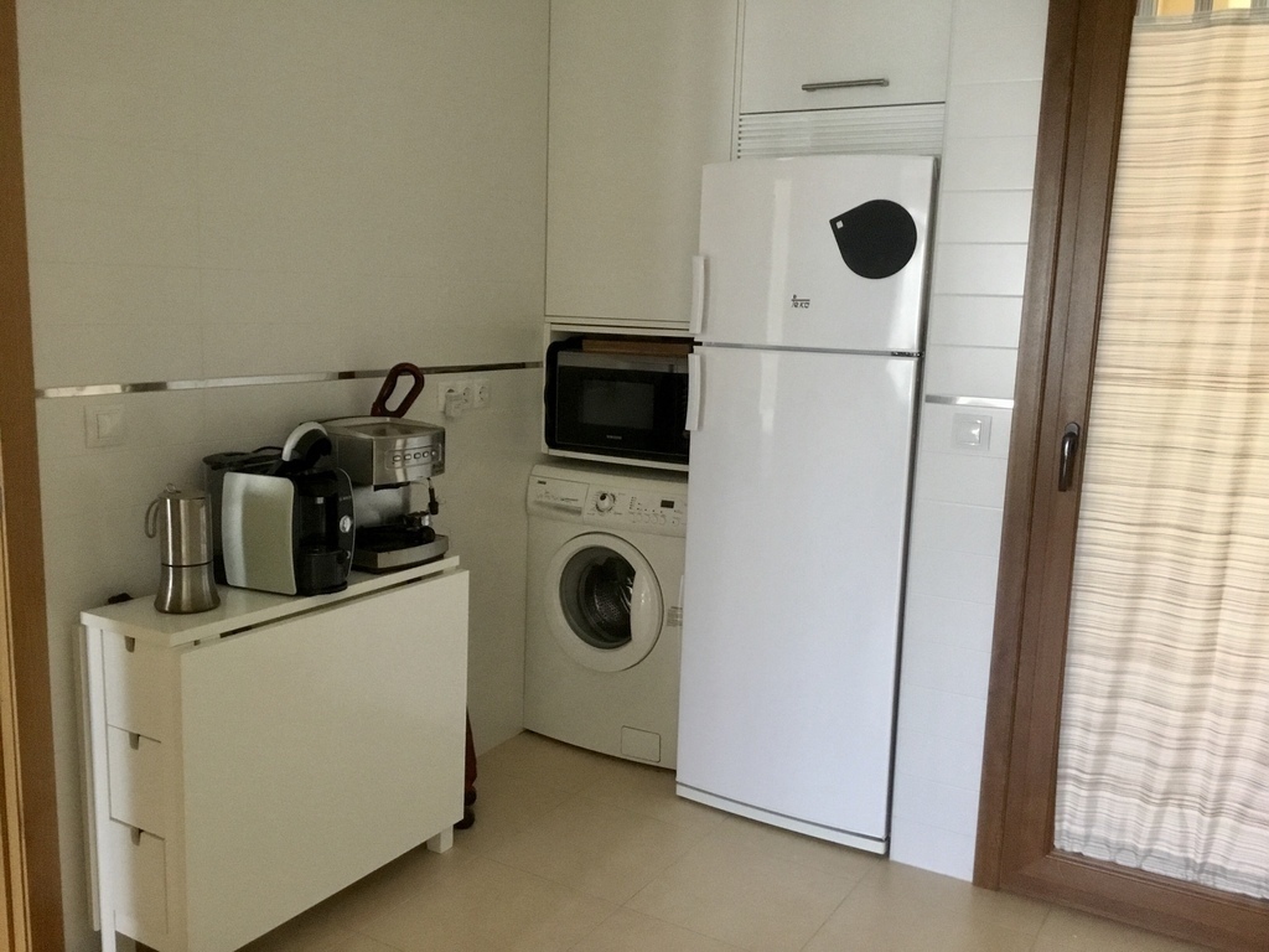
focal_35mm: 31
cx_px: 634
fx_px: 1136
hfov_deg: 58.4
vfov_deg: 45.4
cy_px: 476
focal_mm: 3.3
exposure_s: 1/25
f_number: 2.4
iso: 200
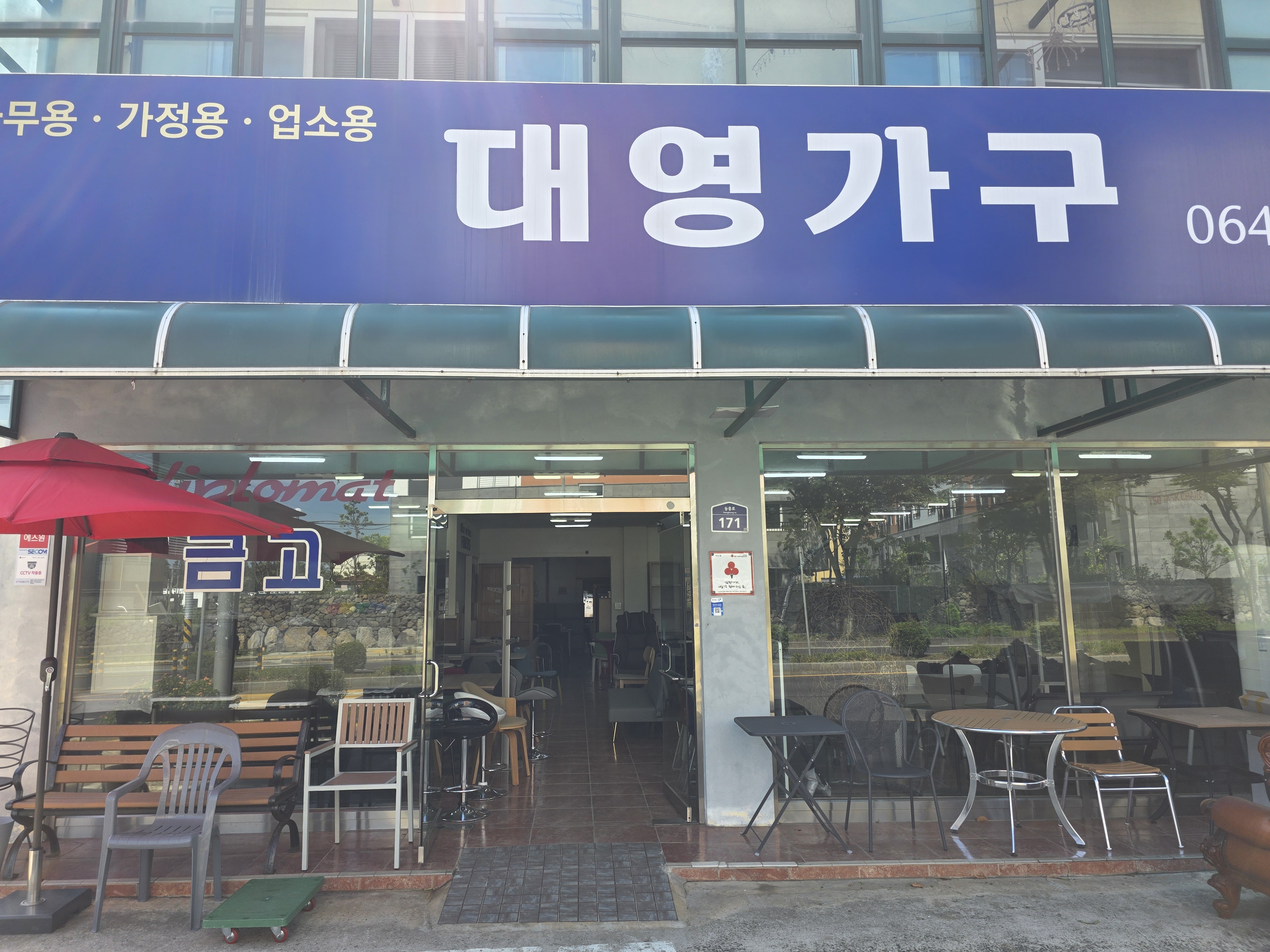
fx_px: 881
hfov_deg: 71.6
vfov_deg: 56.8
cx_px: 618
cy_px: 465
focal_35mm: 24
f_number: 1.7
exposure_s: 1/359
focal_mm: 6.3
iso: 25
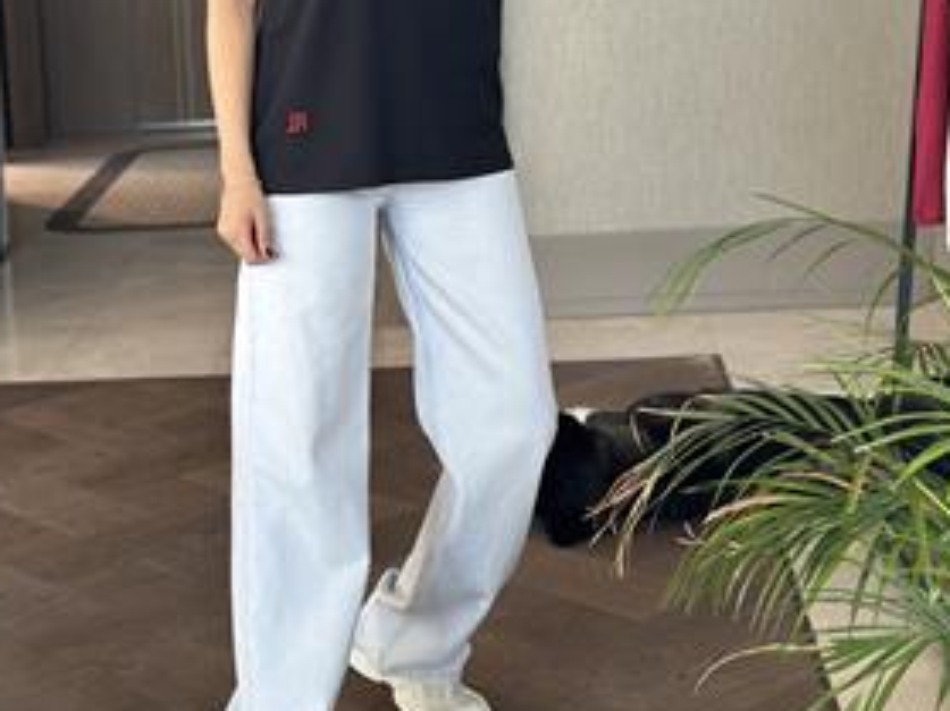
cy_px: 143
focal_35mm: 87
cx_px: 334
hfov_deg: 22.4
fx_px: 2387
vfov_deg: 16.8
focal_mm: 6.86
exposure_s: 1/62
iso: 125
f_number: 1.78
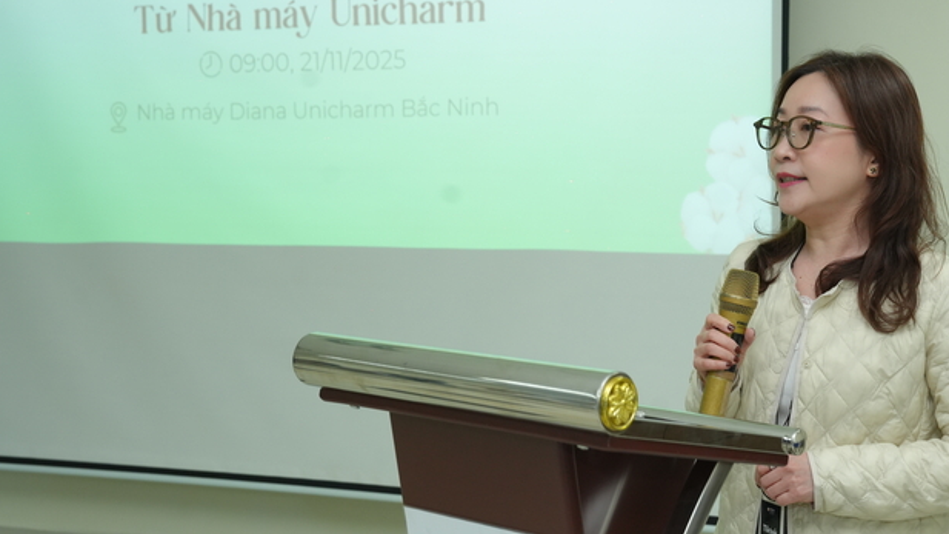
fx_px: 1434
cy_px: 172
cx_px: 604
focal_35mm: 57
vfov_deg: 21.0
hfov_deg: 36.4
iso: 1600
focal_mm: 42
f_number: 5.6
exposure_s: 1/125
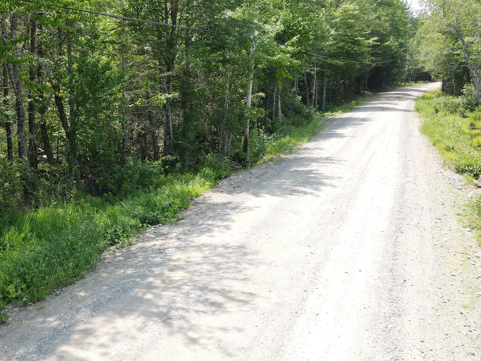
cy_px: 185
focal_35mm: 38
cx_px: 159
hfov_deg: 48.1
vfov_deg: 37.7
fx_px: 528
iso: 100
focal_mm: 4.5
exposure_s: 1/200
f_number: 2.8
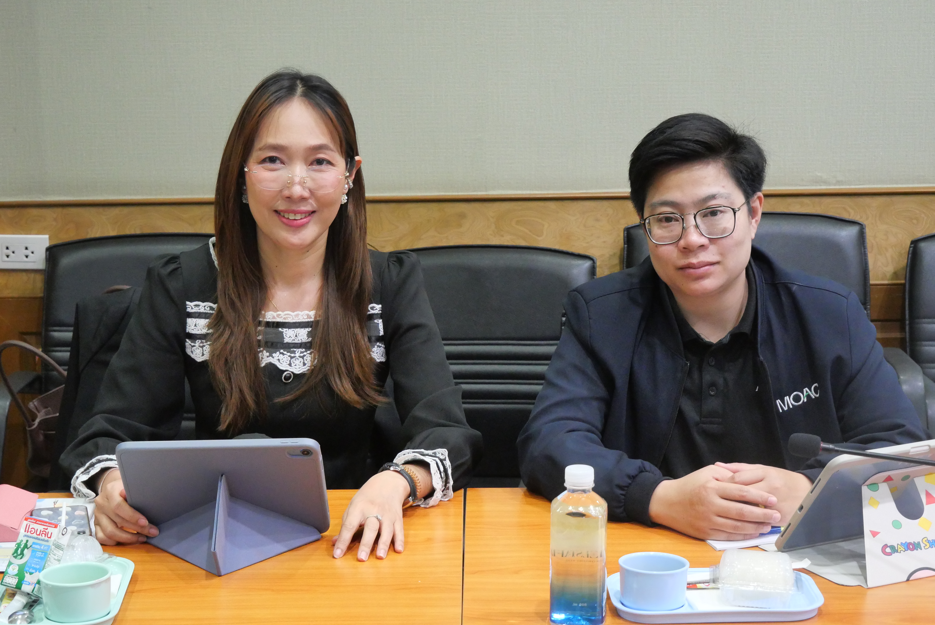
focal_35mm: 74
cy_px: 312
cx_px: 468
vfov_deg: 18.5
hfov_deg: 27.3
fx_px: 1923
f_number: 5.3
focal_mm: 36
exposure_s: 1/40
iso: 3200
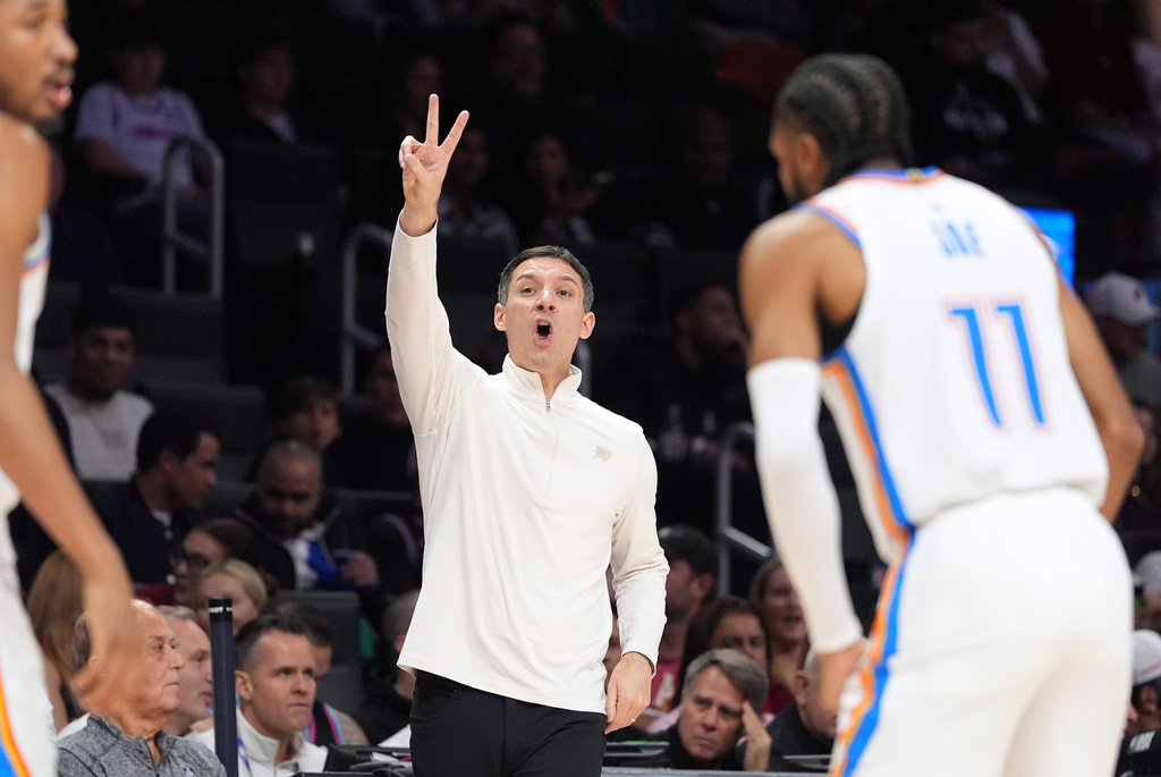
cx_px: 580
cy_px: 388
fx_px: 9684
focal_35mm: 300
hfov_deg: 6.9
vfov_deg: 4.6
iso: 4000
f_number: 2.8
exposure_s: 1/1600
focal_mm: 200
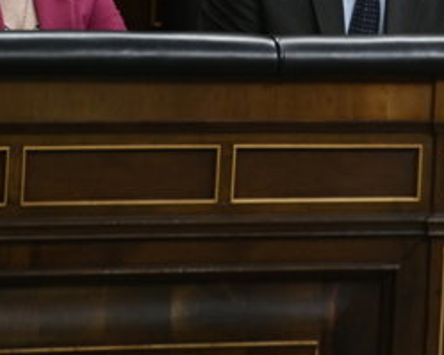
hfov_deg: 3.7
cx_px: 512
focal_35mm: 520
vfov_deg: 3.0
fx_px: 6830
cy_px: -2
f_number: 2.8
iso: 3200
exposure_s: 1/400
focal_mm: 200
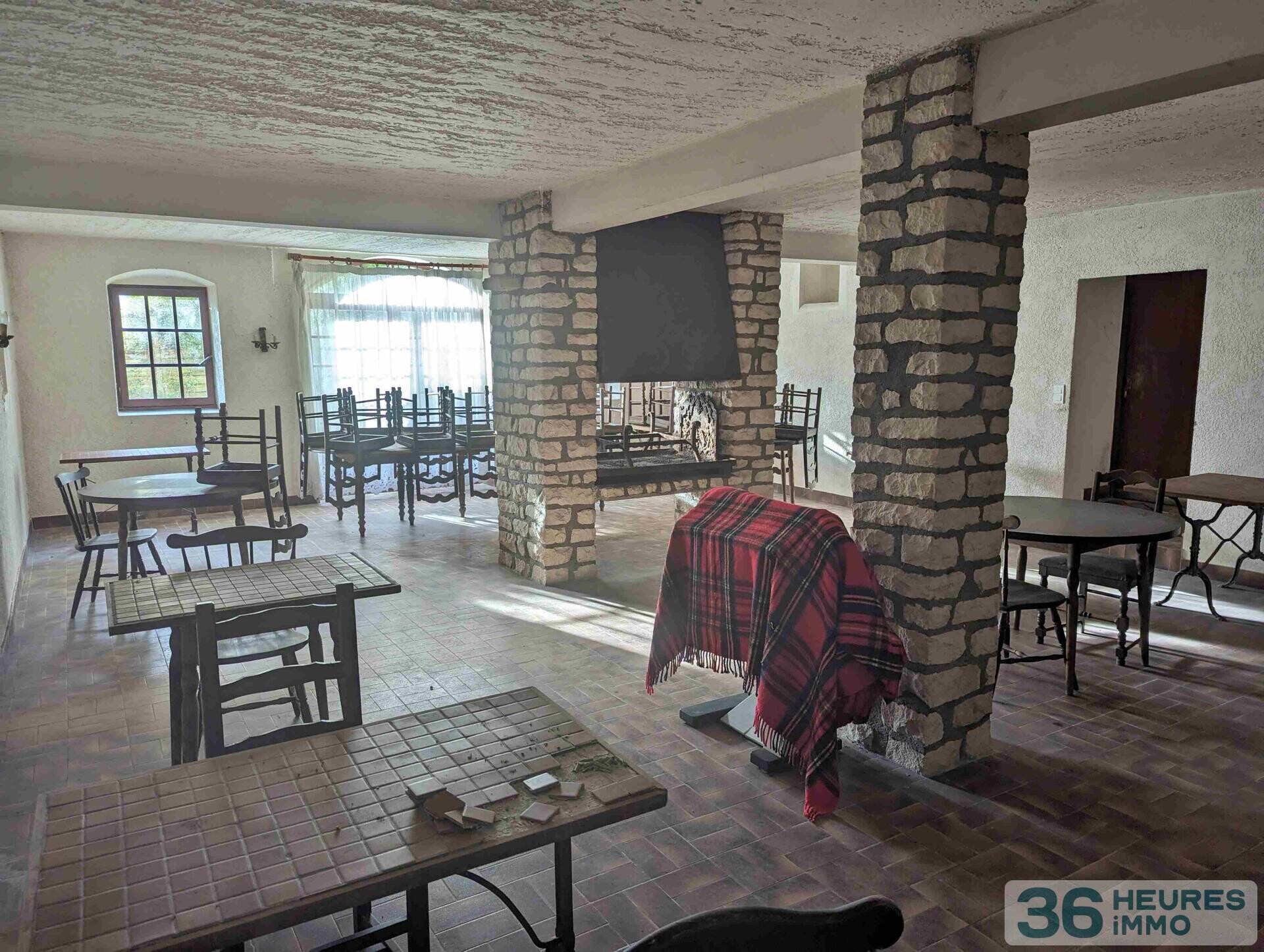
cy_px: 476
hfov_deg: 71.5
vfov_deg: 56.9
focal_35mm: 24
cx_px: 632
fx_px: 878
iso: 38
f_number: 1.85
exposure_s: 1/46.1
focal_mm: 6.81
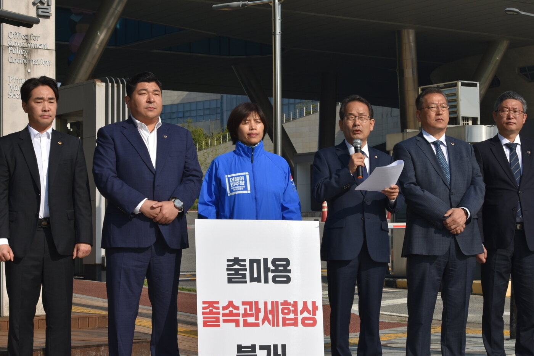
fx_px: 1224
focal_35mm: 82
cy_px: 178
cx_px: 267
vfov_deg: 16.5
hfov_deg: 24.6
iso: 100
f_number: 13
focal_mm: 55
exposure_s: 1/200
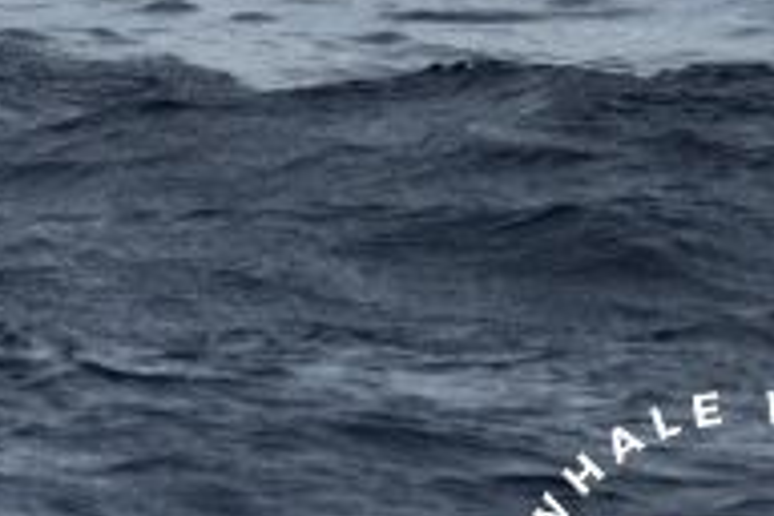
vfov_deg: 1.8
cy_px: -179
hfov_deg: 2.7
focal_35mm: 771
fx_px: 16575
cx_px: -609
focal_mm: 185
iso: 640
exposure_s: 1/8000
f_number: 5.3
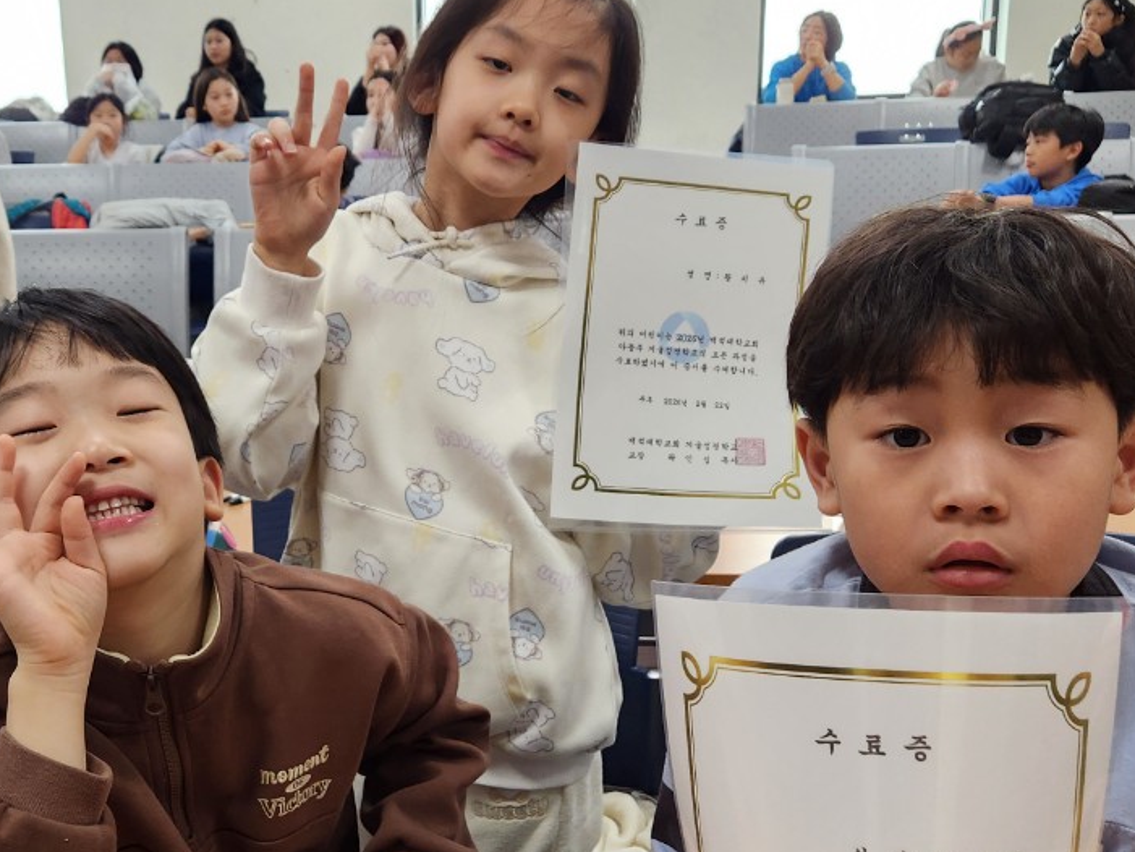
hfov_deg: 44.3
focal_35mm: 42
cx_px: 405
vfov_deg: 34.3
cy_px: 475
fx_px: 1377
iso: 160
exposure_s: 1/120
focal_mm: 5.4
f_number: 1.8
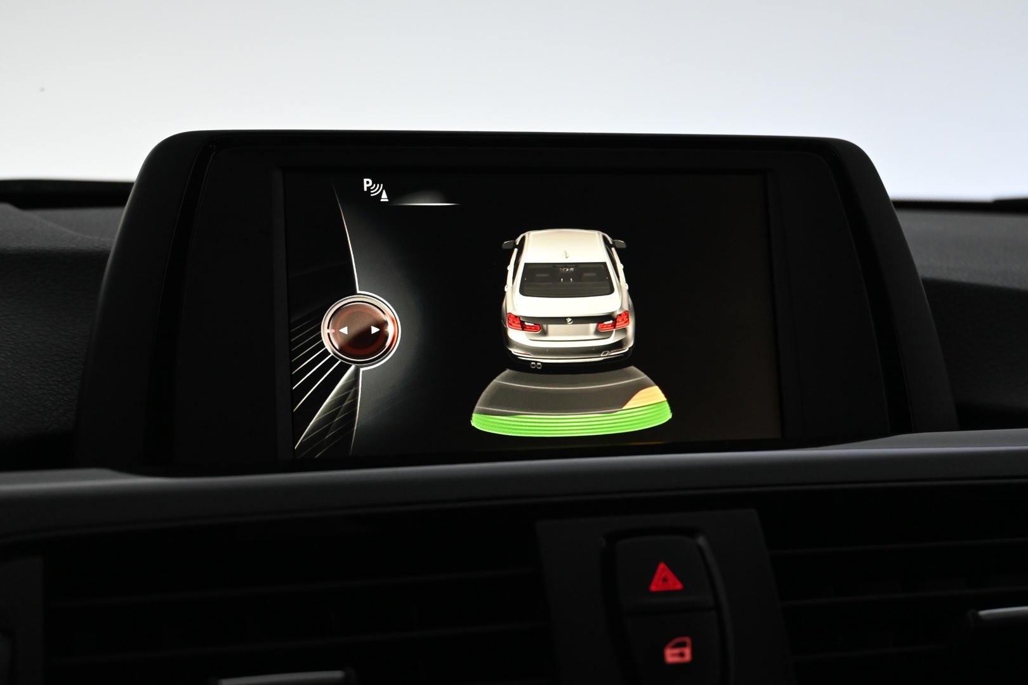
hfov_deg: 40.0
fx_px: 1413
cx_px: 514
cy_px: 342
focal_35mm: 50
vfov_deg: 27.3
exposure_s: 1/50
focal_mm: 33
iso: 1600
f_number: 5
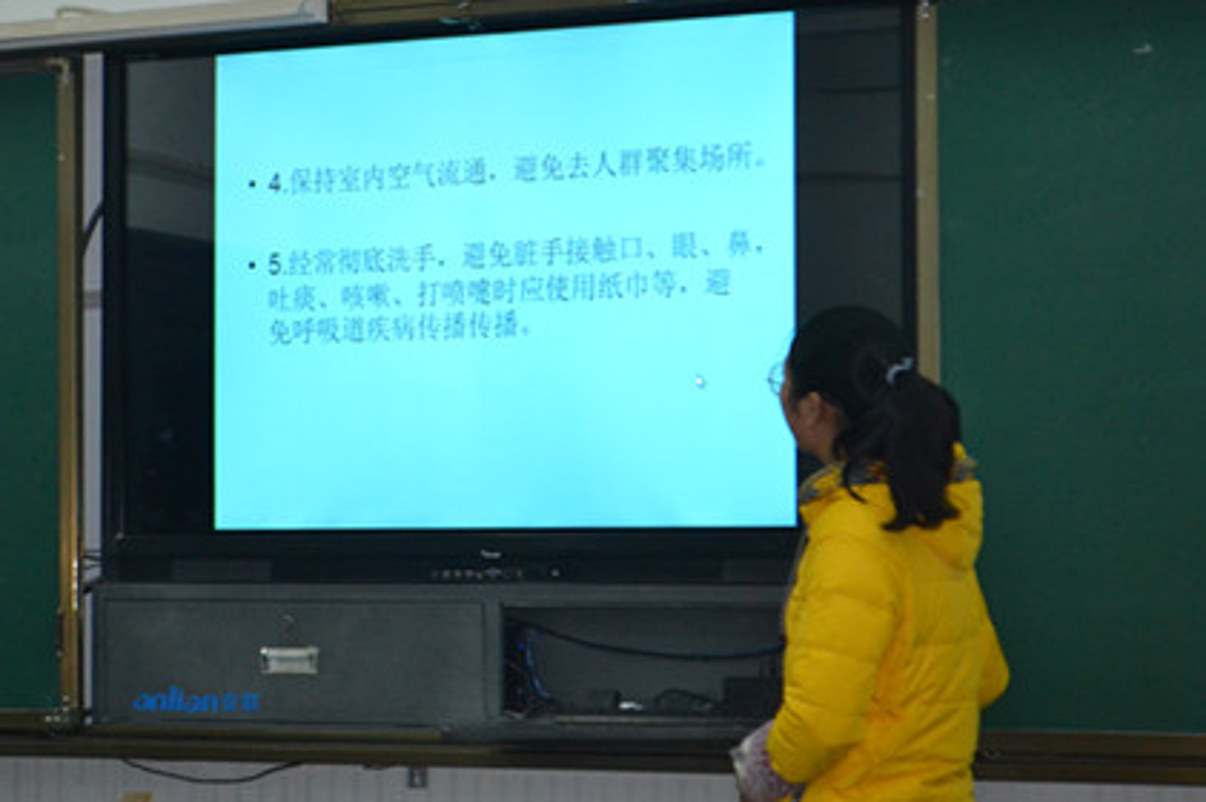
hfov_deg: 17.4
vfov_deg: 11.6
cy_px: 299
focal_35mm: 118
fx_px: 3940
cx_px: 401
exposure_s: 1/60
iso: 2000
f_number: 5.6
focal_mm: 55
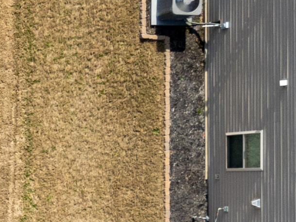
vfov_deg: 12.6
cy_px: 145
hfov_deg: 13.4
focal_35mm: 118
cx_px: -355
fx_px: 1009
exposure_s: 1/3200
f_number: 1.7
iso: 100
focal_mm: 6.72
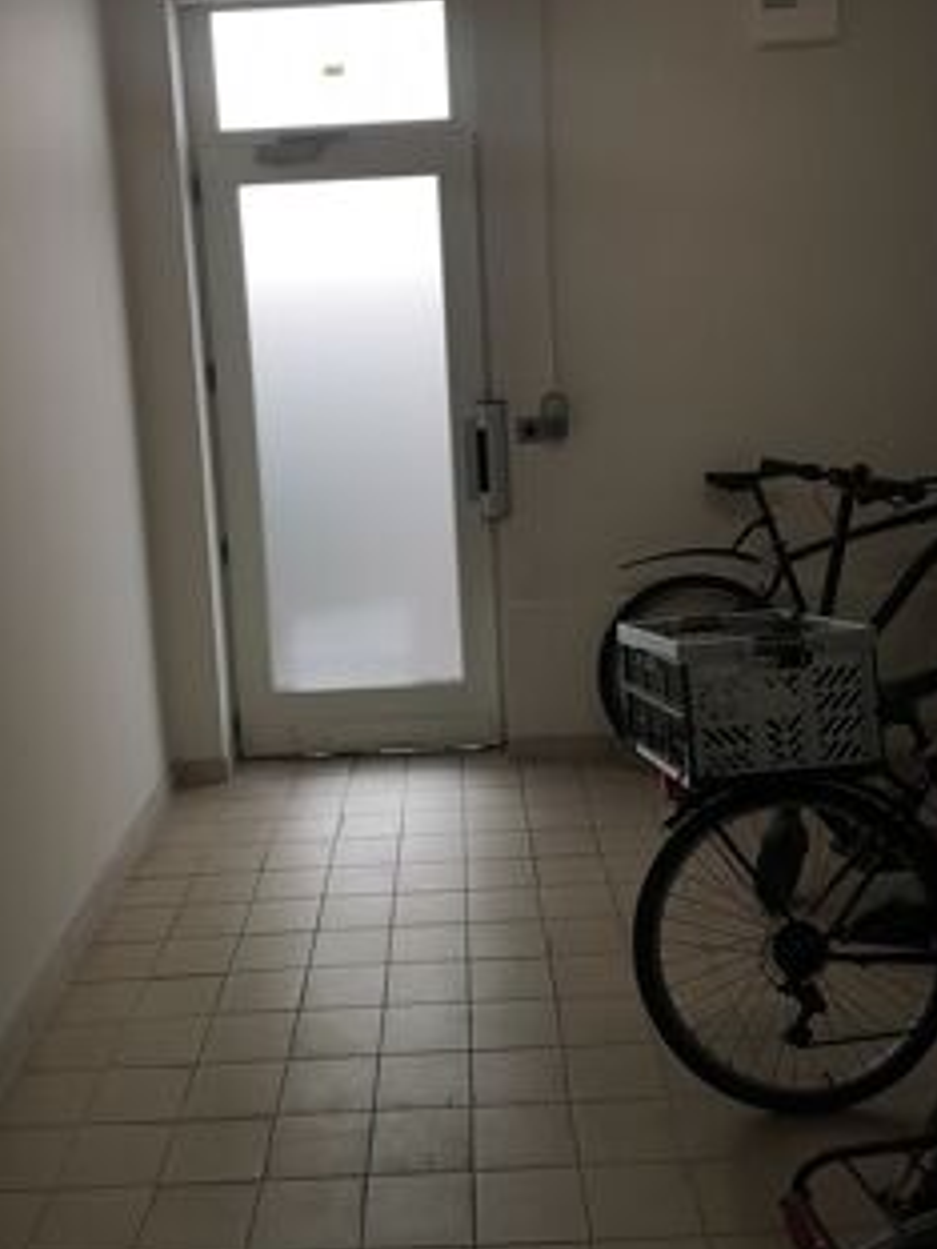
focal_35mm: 37
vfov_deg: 49.8
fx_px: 1335
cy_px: 490
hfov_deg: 38.7
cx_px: 444
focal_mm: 5.58
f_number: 1.8
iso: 50
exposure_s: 1/311
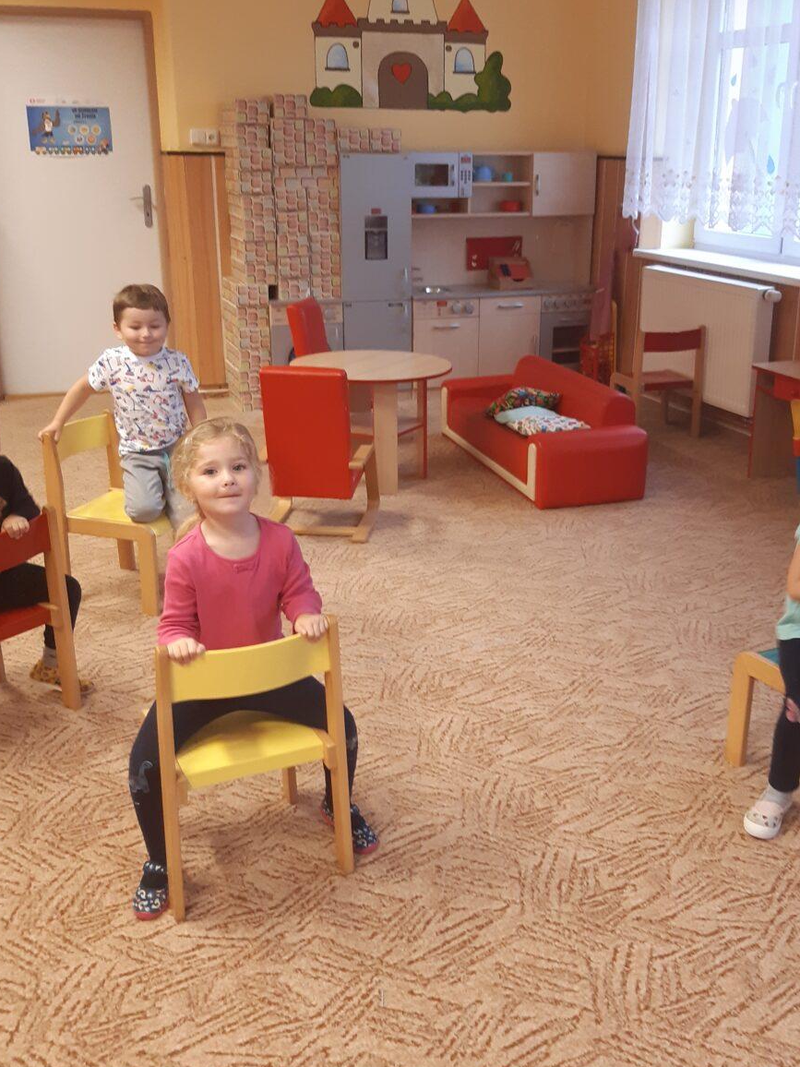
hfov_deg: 39.6
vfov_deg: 51.3
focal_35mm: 36
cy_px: 515
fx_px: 1109
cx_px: 453
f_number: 1.7
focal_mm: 3.92
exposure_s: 1/50
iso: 160
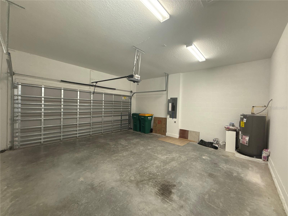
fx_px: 116
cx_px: 144
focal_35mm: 14
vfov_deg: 85.7
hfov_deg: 102.1
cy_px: 108
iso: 250
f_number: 2.2
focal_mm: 2.22
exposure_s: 1/60
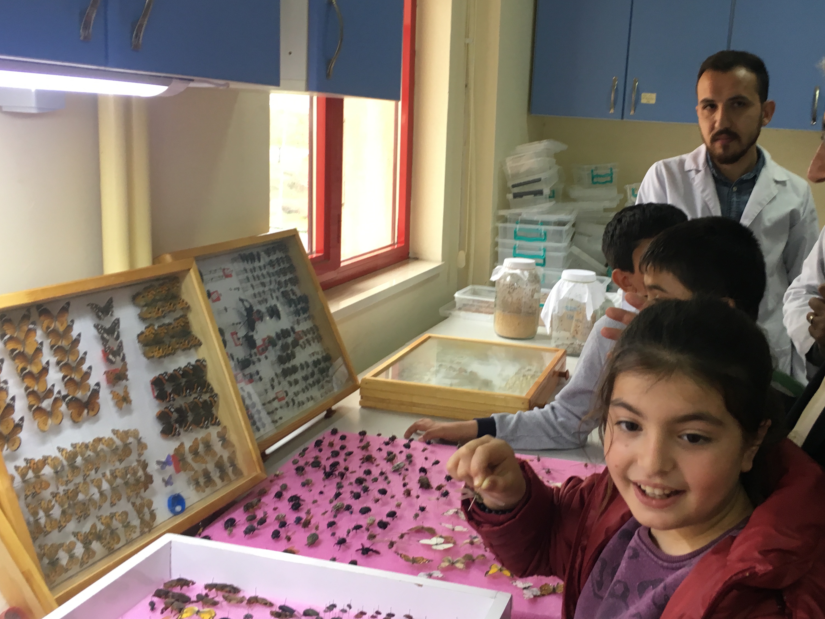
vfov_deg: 36.8
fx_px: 930
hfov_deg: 47.6
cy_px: 279
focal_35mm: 39
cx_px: 493
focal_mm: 4.15
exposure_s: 1/33
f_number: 2.2
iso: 80
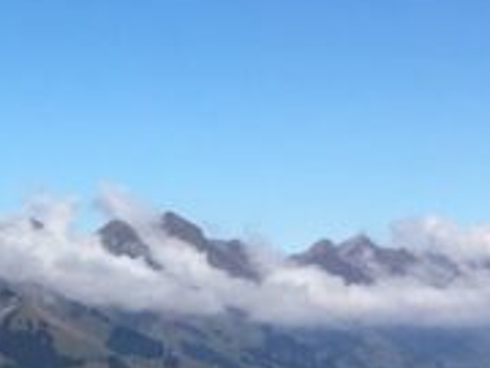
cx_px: -457
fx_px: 2336
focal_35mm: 165
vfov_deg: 8.9
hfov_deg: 11.0
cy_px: 482
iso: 25
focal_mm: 4.15
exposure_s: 1/2404
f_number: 2.2
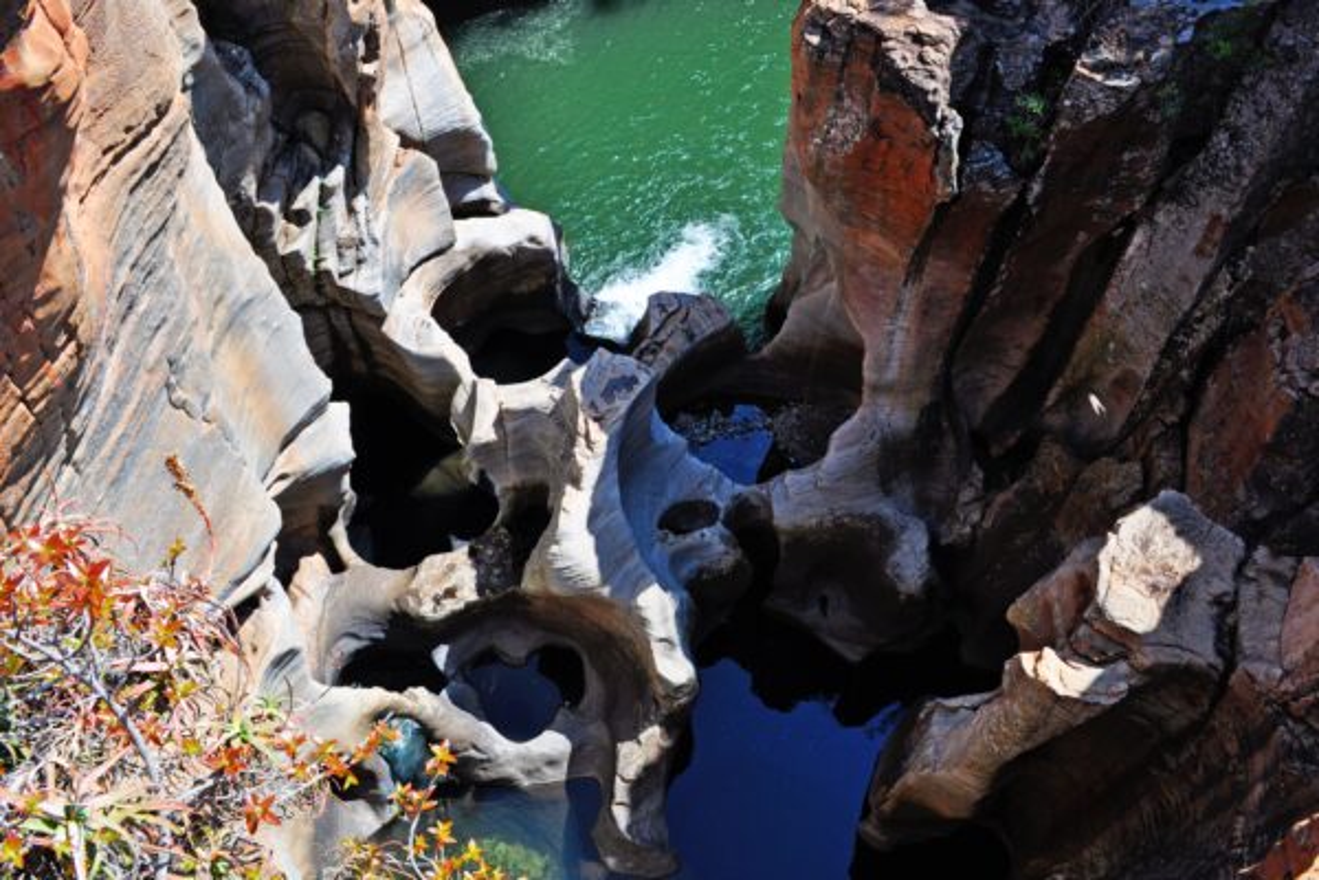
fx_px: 989
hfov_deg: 67.4
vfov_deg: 47.9
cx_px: 660
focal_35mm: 27
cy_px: 440
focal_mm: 18
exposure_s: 1/250
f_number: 10
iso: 250
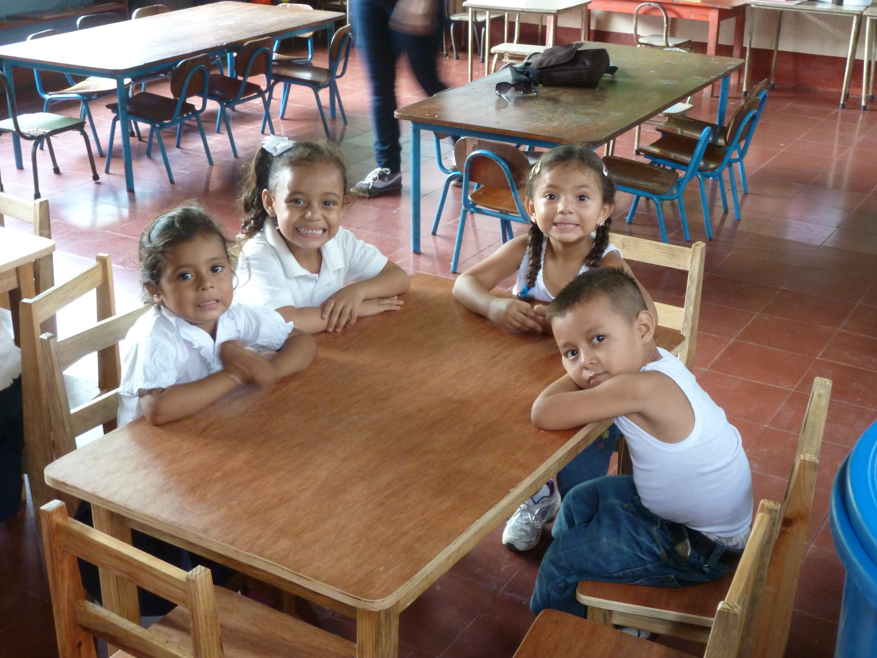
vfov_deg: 29.7
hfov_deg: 38.9
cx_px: 438
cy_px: 329
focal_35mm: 49
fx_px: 1241
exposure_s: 1/10
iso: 400
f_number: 4.1
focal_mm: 8.7
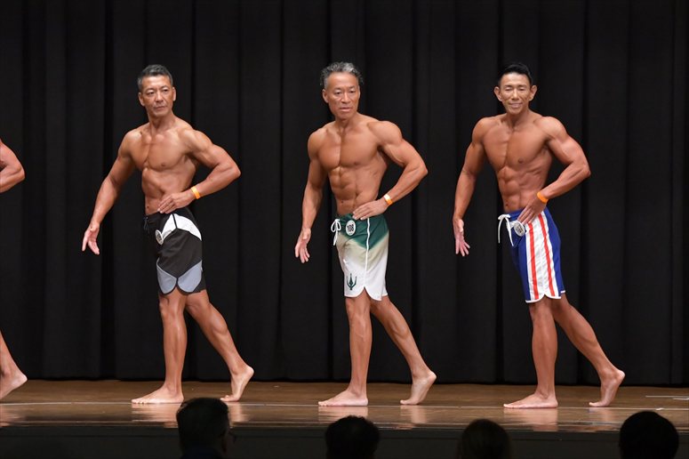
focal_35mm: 187
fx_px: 3577
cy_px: 230
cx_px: 344
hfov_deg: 11.0
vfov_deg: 7.3
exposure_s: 1/400
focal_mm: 125
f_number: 5.6
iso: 6400
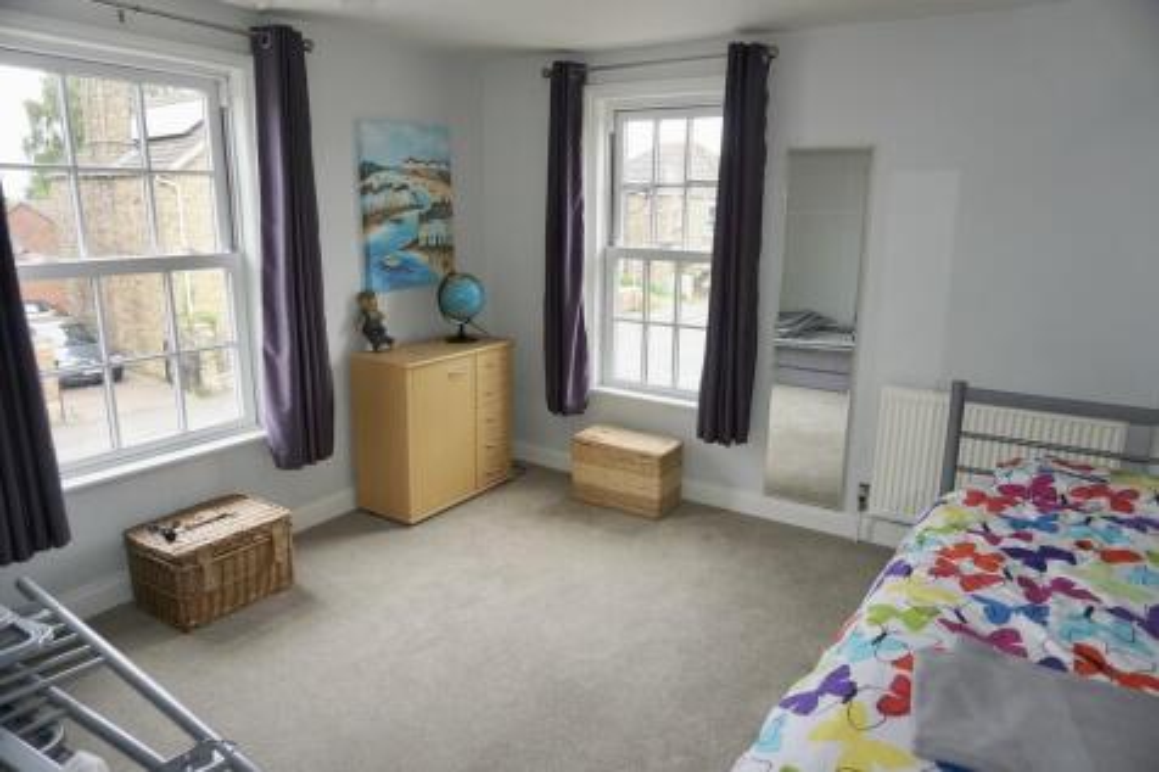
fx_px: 772
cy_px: 386
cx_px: 580
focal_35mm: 24
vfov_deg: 53.1
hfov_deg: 73.8
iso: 100
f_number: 4
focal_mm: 16
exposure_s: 1/60
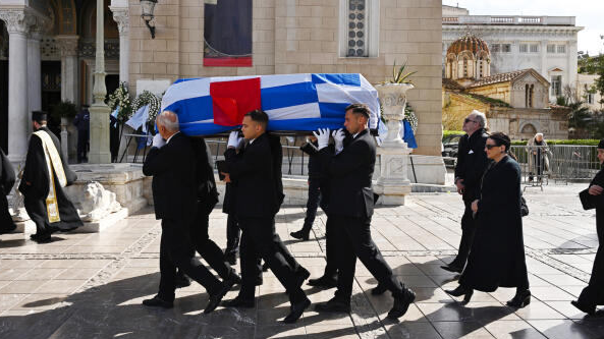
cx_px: 289
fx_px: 448
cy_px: 143
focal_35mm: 28
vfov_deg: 41.3
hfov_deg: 67.9
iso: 110
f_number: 5.6
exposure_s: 1/640
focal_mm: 24
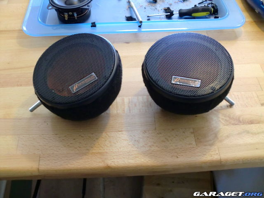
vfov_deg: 40.7
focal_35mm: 35
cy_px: 99
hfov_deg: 52.6
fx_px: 267
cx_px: 132
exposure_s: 1/40
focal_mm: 6.3
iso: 400
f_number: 3.1
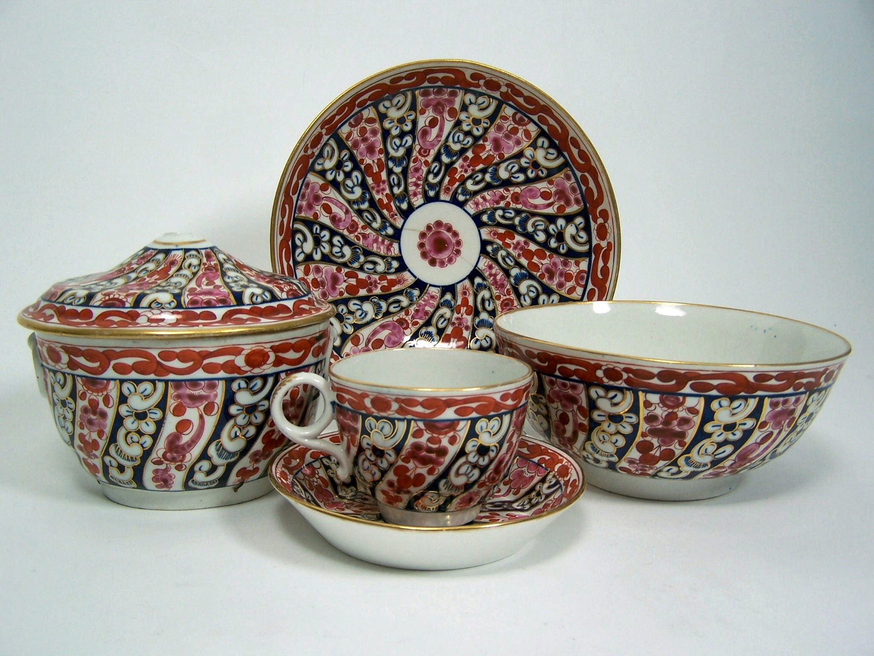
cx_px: 437
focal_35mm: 38
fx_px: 959
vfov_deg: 37.7
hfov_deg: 49.0
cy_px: 328
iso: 80
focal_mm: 6.3
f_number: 2.8
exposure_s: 1/90
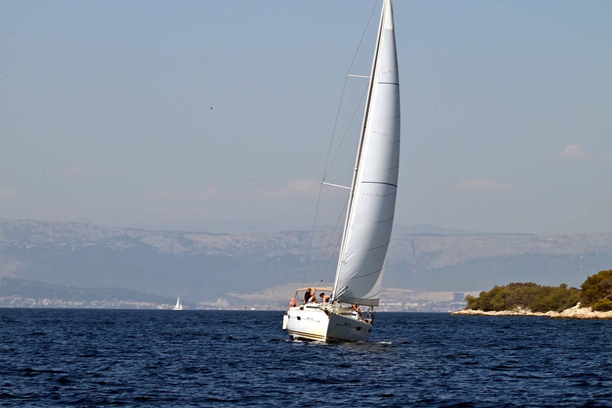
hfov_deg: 9.8
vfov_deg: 6.5
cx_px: 306
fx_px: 3571
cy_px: 204
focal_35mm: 210
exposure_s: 1/250
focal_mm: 210
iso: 400
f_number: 29
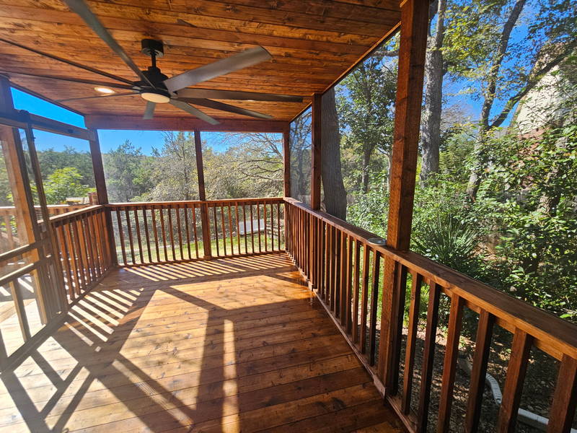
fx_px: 217
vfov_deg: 89.9
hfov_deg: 106.2
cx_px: 288
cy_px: 216
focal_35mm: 13
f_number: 2.2
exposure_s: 1/282
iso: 50
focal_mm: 2.2
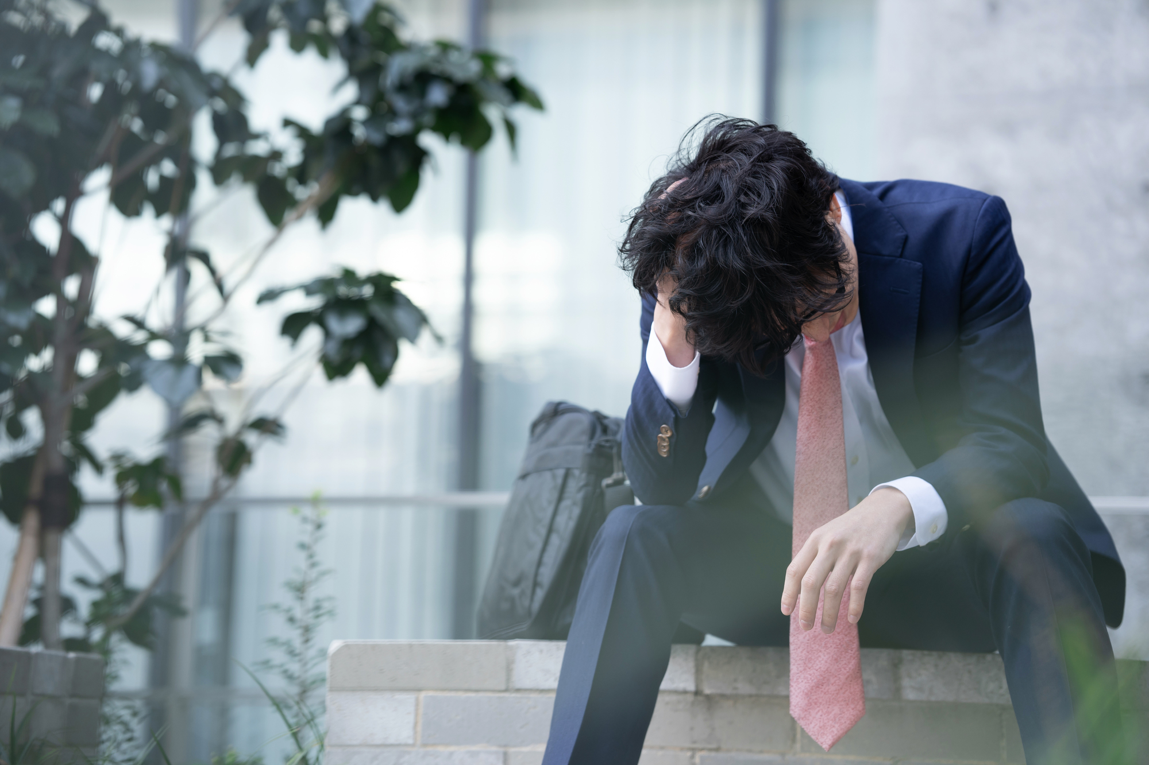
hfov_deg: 23.9
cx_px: 574
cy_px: 382
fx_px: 2712
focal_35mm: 85
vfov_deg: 16.1
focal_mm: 85
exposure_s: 1/200
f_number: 2.8
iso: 200
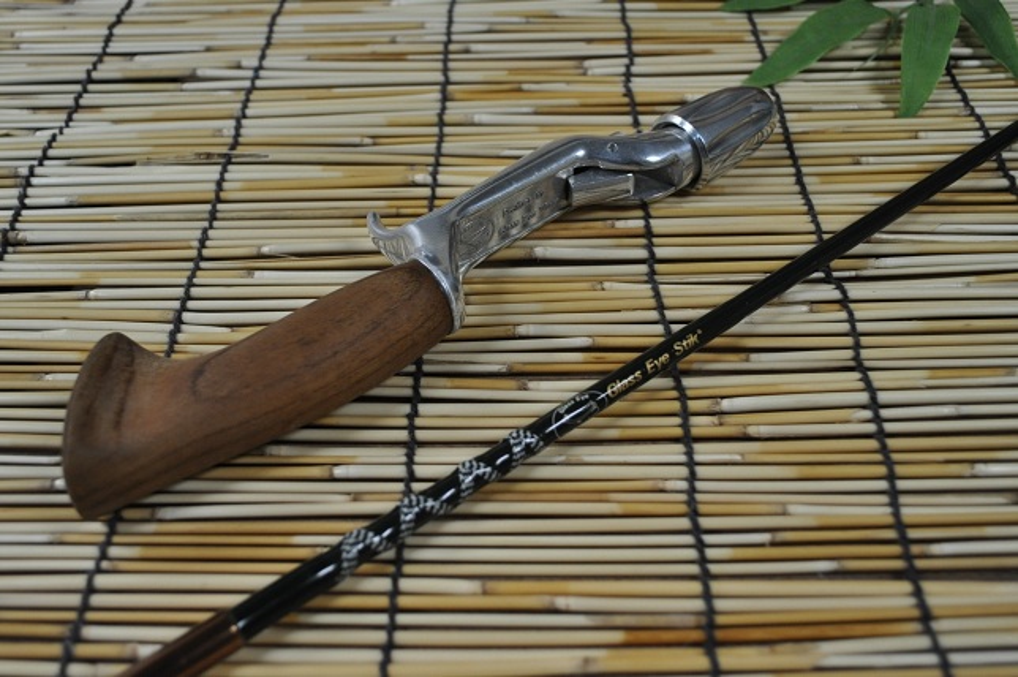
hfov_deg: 53.2
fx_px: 1017
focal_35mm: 36
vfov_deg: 36.8
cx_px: 509
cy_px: 338
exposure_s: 1/60
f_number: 4.5
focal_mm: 24
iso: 800
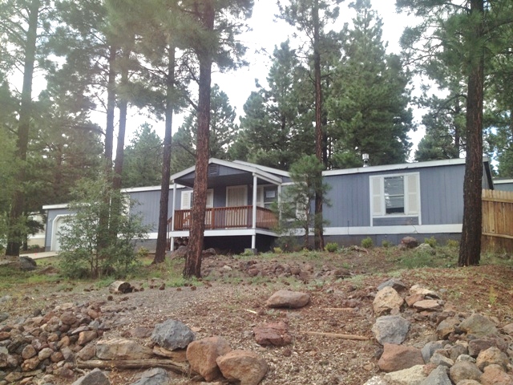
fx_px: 519
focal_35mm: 35
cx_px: 256
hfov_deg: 52.6
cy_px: 192
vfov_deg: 40.7
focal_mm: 4.28
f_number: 2.4
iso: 50
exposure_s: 1/300
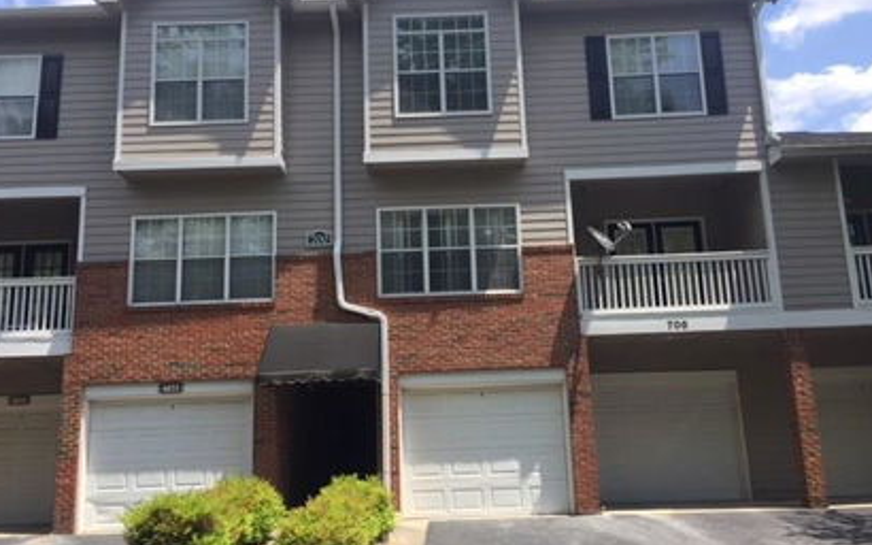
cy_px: 294
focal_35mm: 32
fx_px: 760
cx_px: 441
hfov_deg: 59.7
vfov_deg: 39.4
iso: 32
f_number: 2.2
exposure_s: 1/1199
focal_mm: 4.15
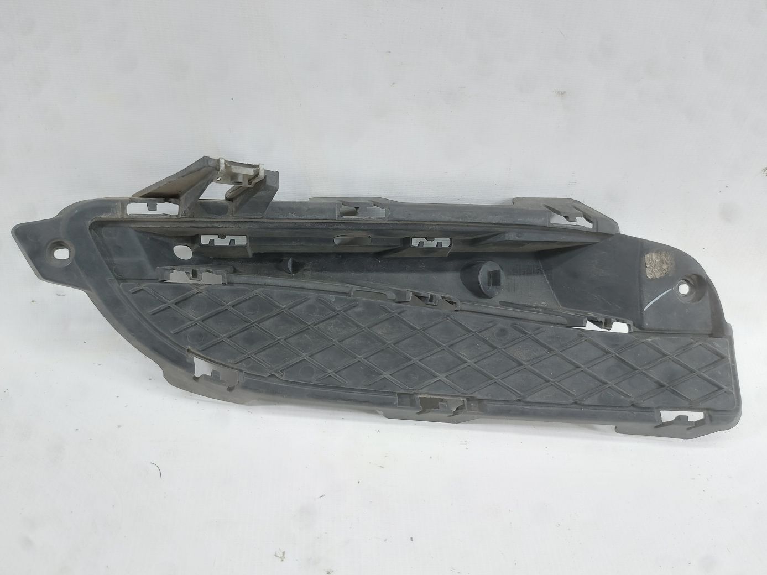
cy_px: 288
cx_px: 384
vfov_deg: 56.8
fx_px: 532
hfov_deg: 71.6
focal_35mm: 24
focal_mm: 5.23
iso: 160
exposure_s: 1/50
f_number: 1.8
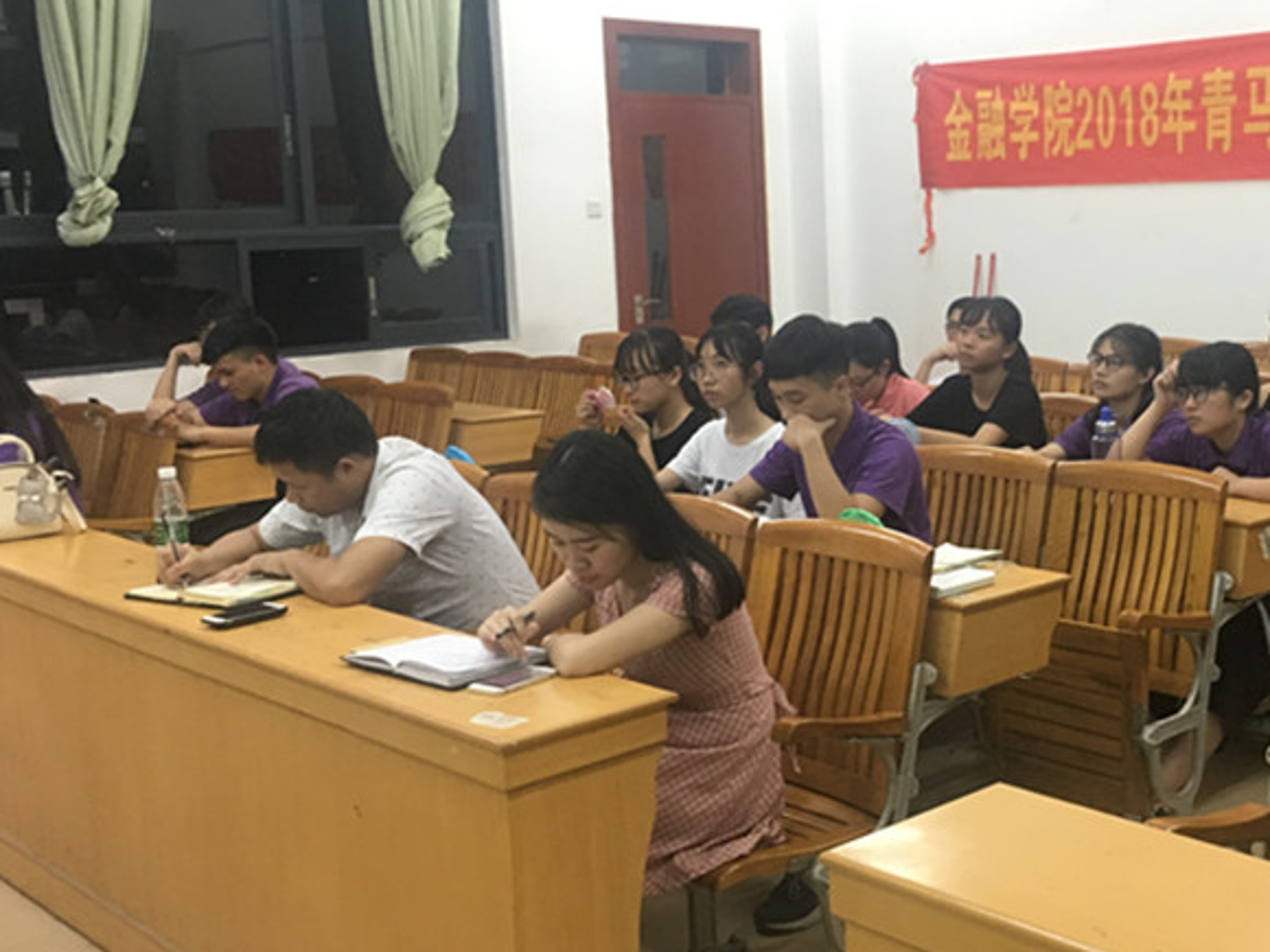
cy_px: 393
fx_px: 1651
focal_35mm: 45
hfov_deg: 40.8
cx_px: 968
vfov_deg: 32.1
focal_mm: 4.15
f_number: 2.2
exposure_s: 1/33
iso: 125
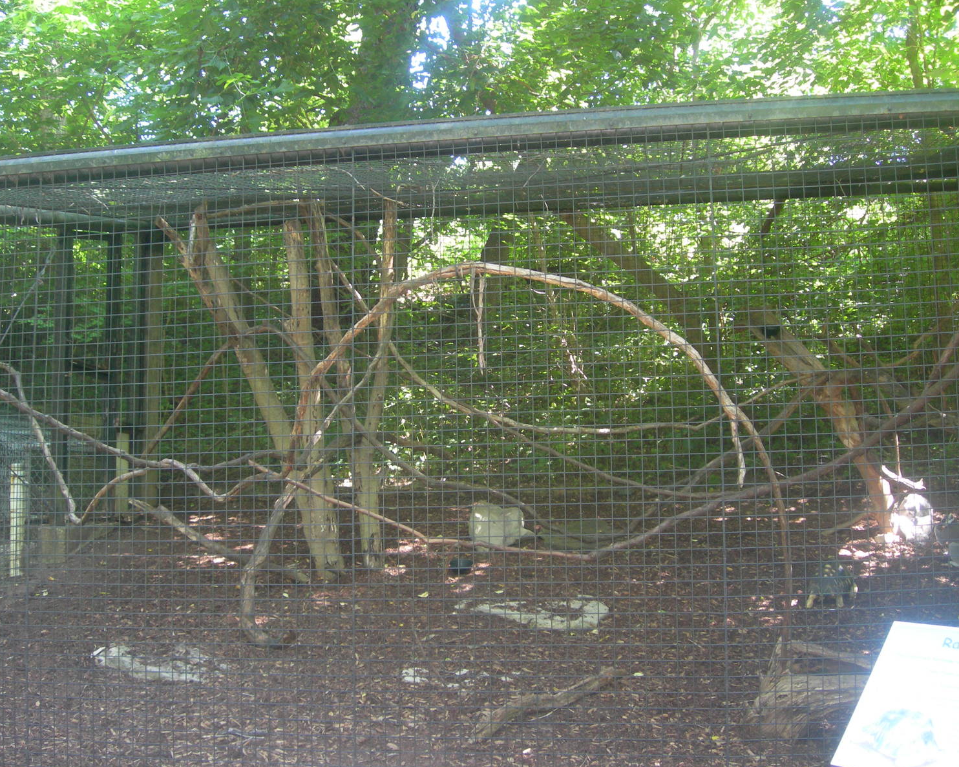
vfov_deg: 37.3
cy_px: 382
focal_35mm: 40
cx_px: 456
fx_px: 1135
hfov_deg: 45.8
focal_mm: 7.8
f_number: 2.8
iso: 142
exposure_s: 1/29
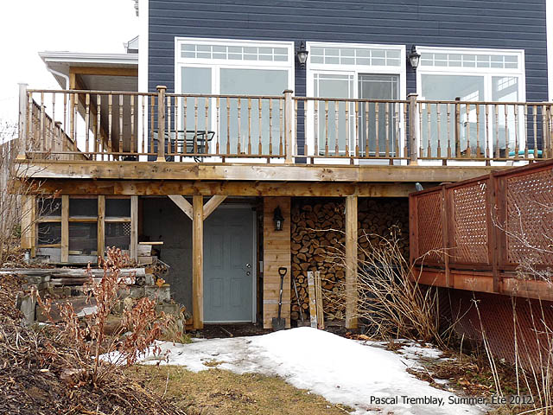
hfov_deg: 42.9
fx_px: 703
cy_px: 208
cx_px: 276
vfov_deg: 32.9
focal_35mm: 44
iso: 100
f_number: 4
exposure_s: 1/160
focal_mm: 4.8
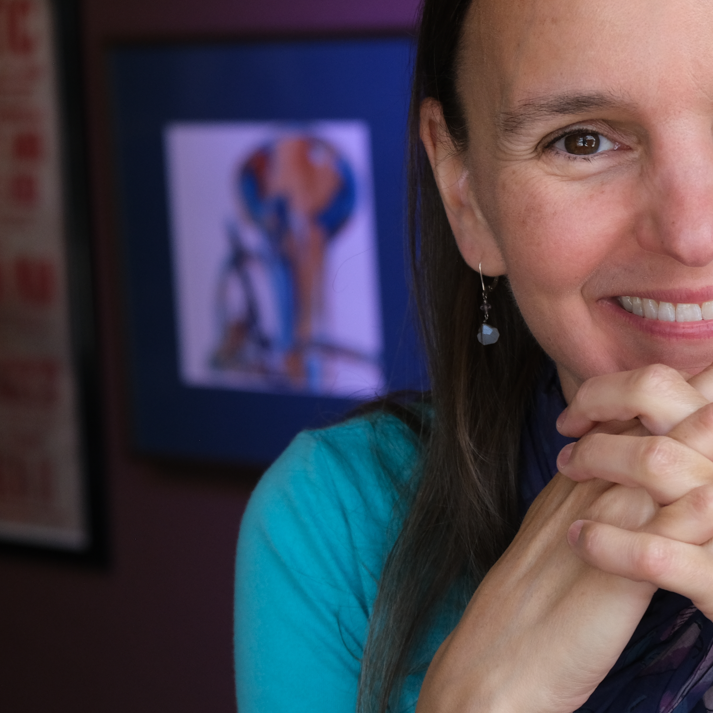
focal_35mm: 163
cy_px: 217
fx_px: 3798
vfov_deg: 10.7
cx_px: 799
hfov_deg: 10.6
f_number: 5
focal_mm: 55
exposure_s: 1/240
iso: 800
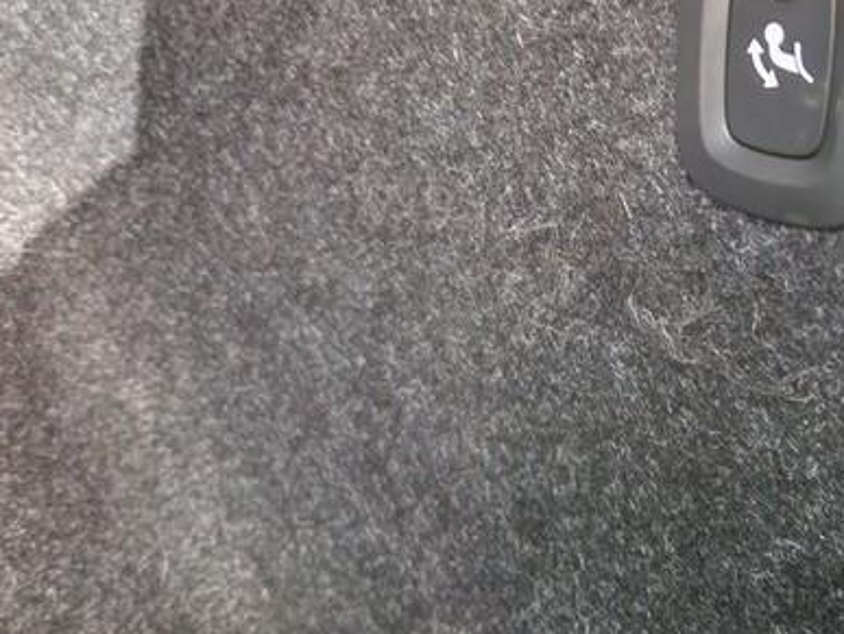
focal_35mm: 38
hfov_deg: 47.5
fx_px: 927
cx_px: 611
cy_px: 170
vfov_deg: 37.0
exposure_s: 1/10
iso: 1250
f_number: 1.8
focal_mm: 5.4
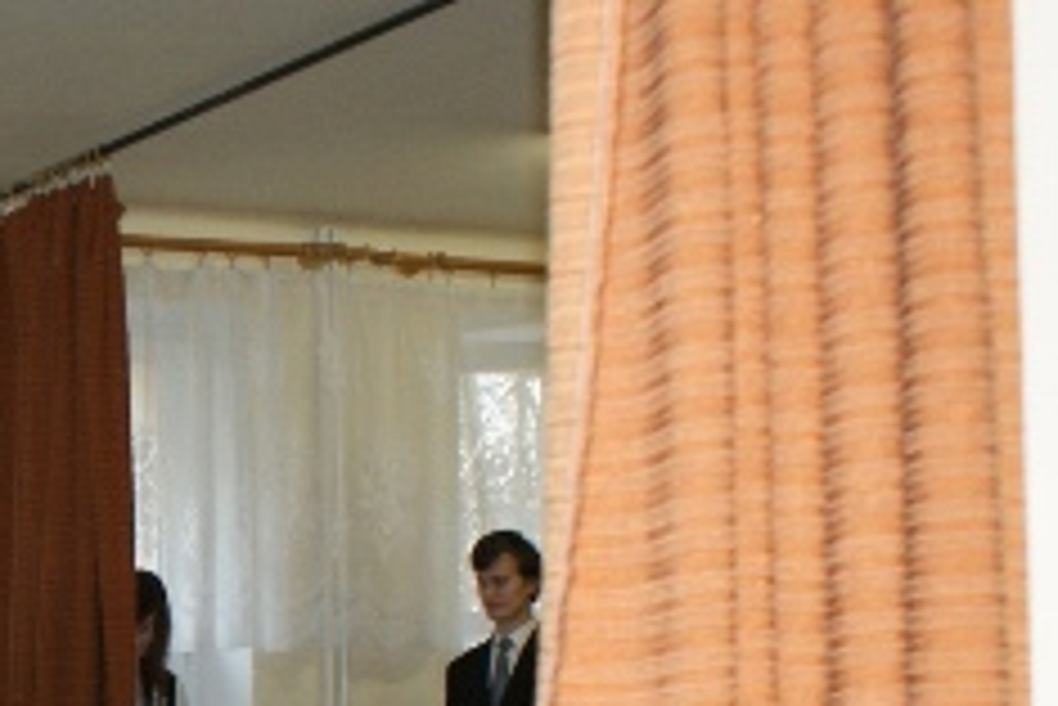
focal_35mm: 90
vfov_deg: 14.8
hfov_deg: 21.2
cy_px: 780
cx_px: -185
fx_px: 2647
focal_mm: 22
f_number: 5.6
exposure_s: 1/60
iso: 400
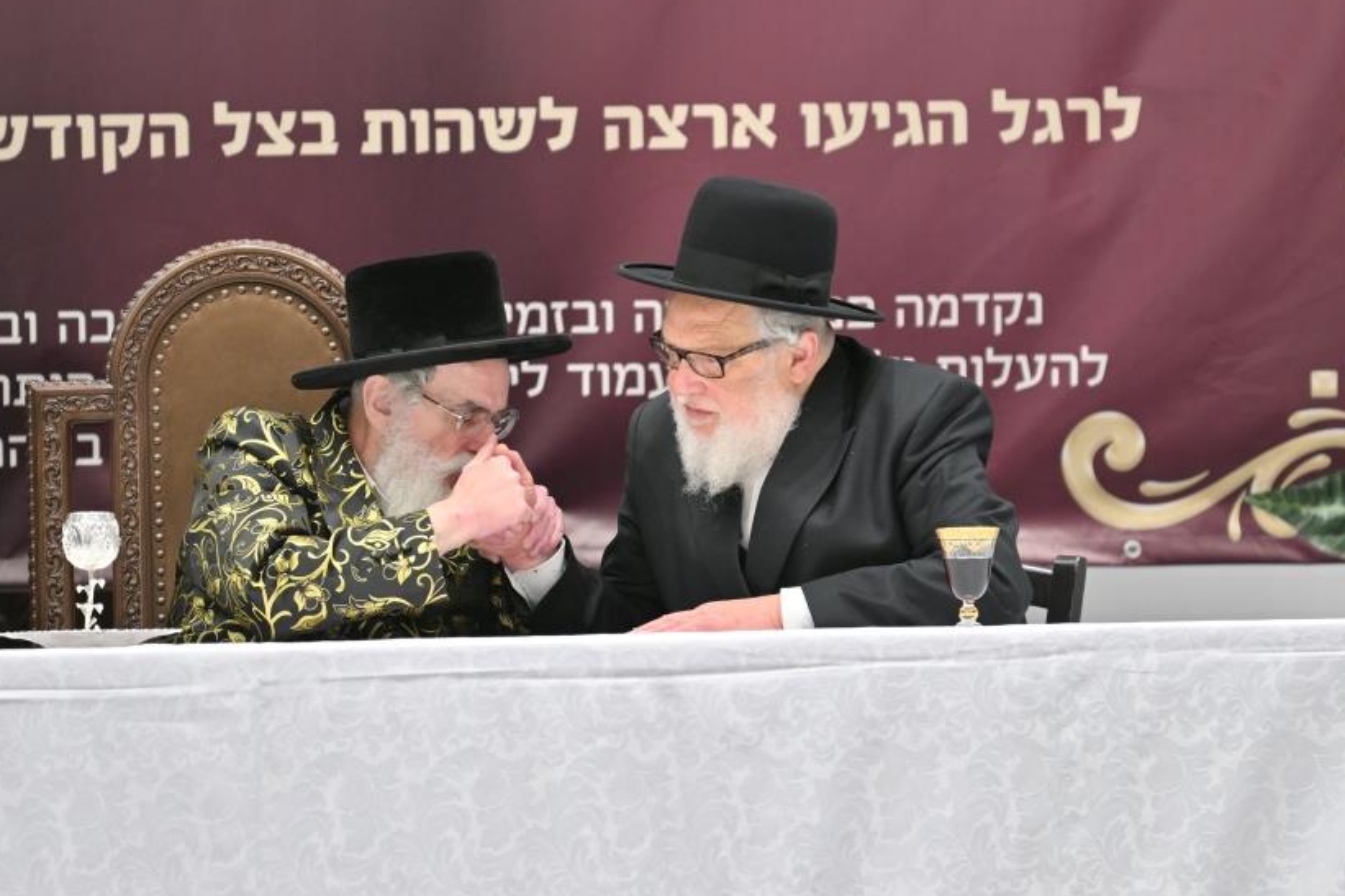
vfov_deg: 3.7
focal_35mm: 374
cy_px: 355
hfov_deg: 5.5
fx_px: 13969
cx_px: 605
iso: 200
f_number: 2.8
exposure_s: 1/250
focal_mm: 200
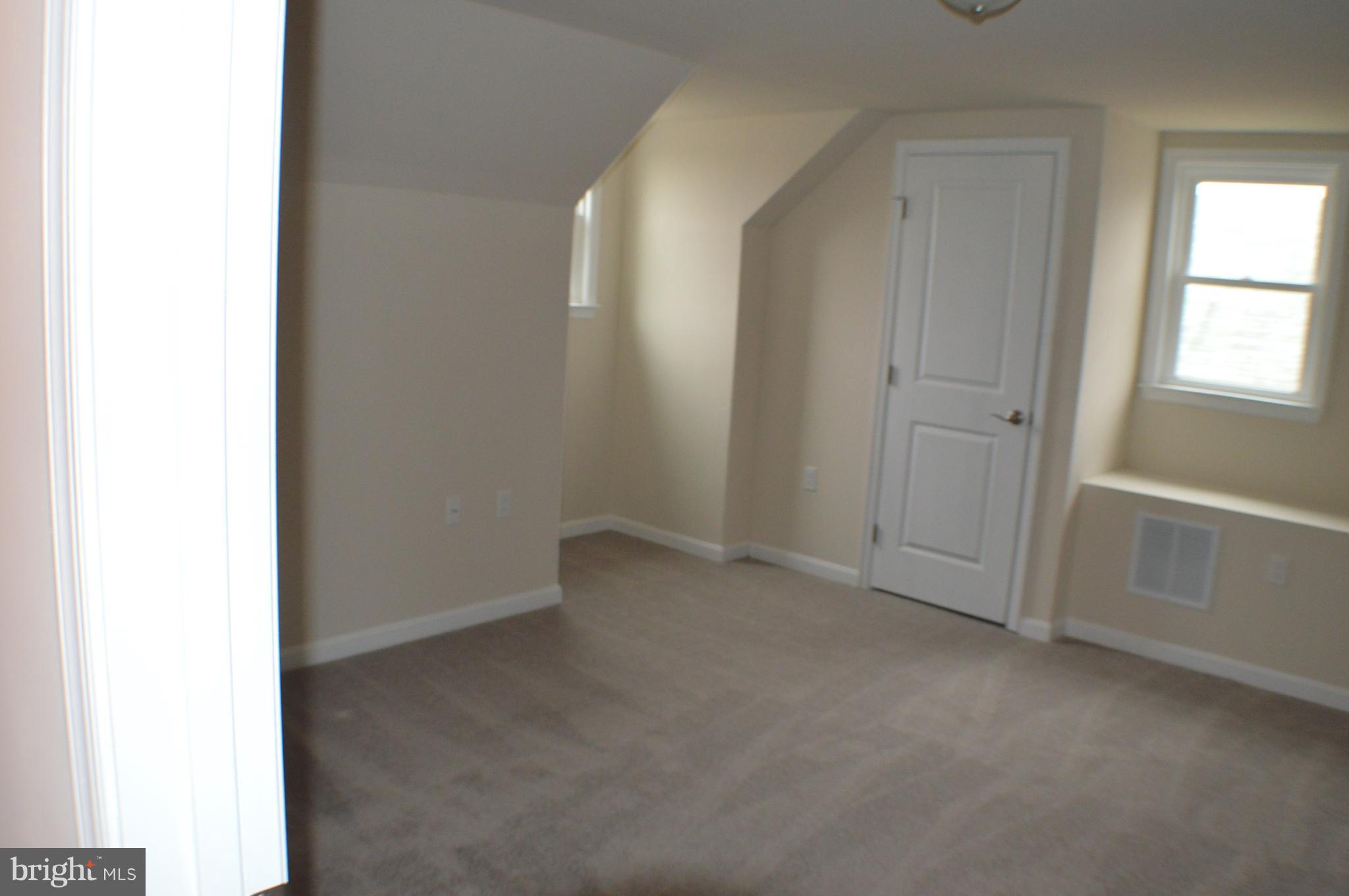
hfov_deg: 53.2
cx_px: 674
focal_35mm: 36
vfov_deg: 36.8
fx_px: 1348
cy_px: 448
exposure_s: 1/60
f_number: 4
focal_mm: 24
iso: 1400
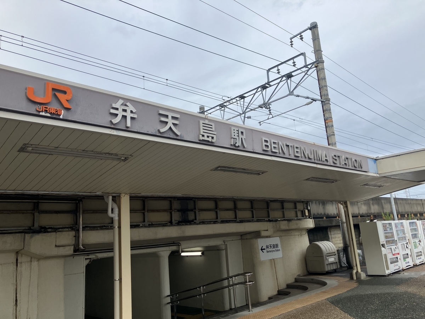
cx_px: 212
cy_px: 160
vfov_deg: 49.7
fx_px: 344
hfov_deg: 63.4
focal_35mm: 28
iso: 32
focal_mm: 3.99
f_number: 1.8
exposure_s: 1/392
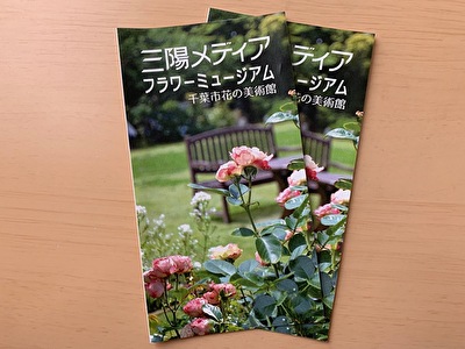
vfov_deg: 53.1
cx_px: 232
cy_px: 174
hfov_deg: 67.3
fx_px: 349
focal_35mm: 26
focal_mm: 4.25
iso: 100
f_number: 1.8
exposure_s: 1/113
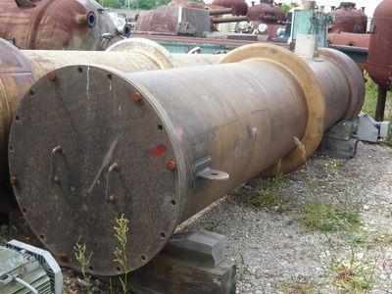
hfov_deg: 42.1
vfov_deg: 32.2
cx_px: 196
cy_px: 147
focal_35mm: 45
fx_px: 510
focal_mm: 4.9
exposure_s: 1/400
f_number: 2.9
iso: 100
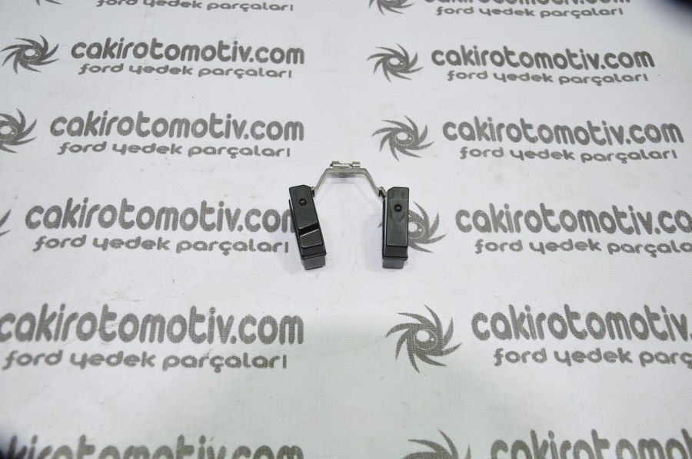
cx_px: 346
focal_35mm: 38
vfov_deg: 35.4
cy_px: 230
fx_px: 720
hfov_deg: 51.3
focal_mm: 25
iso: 200
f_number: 5
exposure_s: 1/40
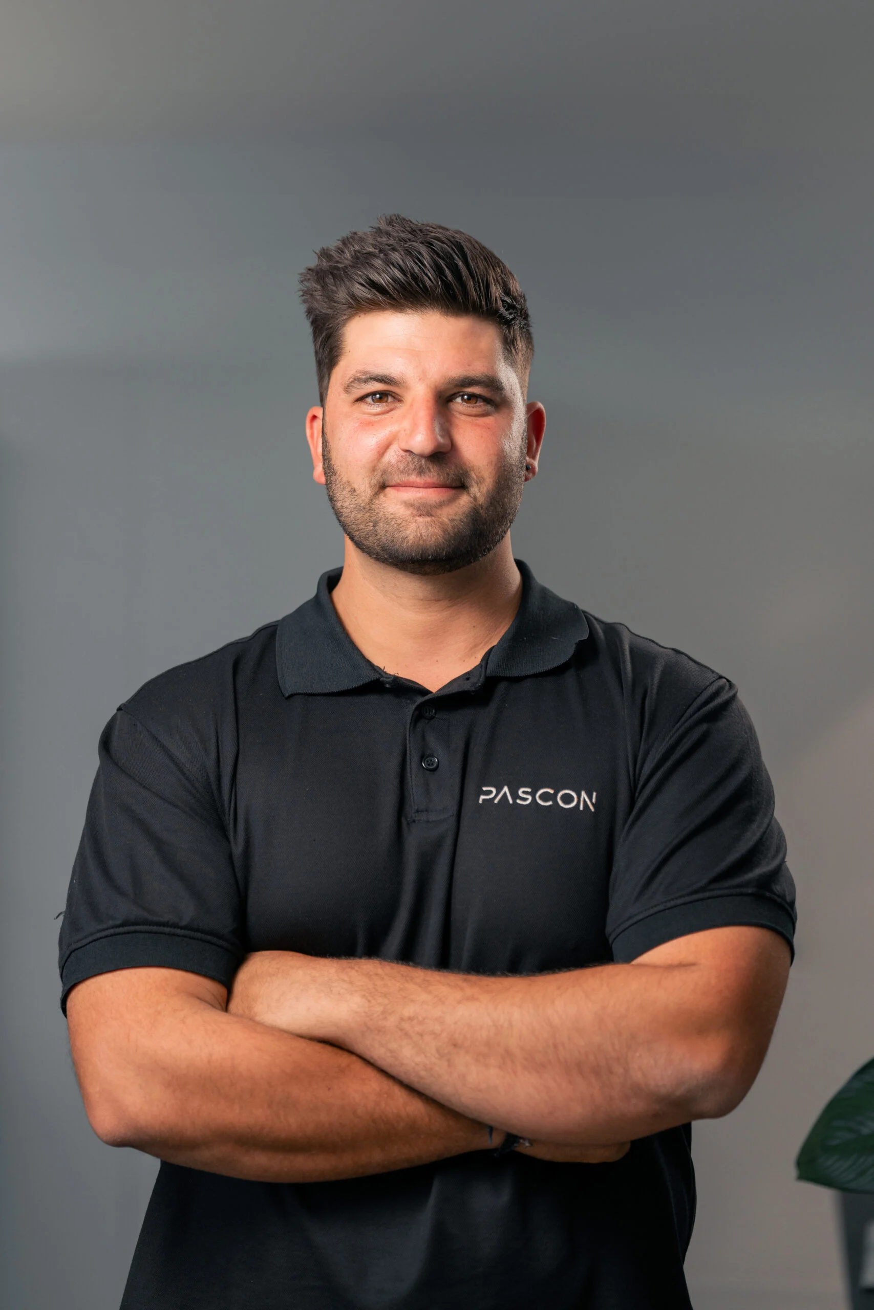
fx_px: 3823
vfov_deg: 19.5
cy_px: 655
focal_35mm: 105
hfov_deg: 13.0
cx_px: 437
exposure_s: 1/400
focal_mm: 105
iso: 320
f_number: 2.8
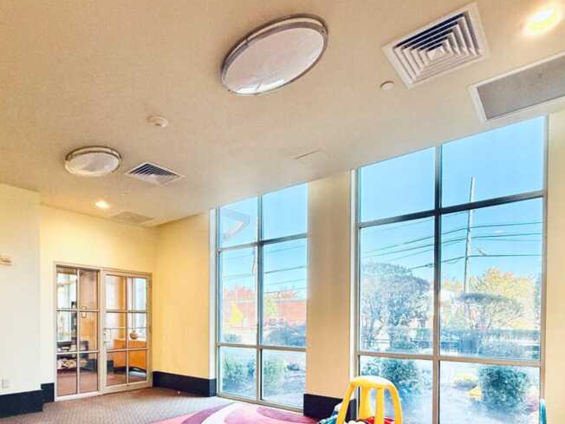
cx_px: 270
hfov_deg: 76.3
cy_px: 327
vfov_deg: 57.4
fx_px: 359
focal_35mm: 22
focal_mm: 2.22
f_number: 2.2
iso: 100
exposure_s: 1/120
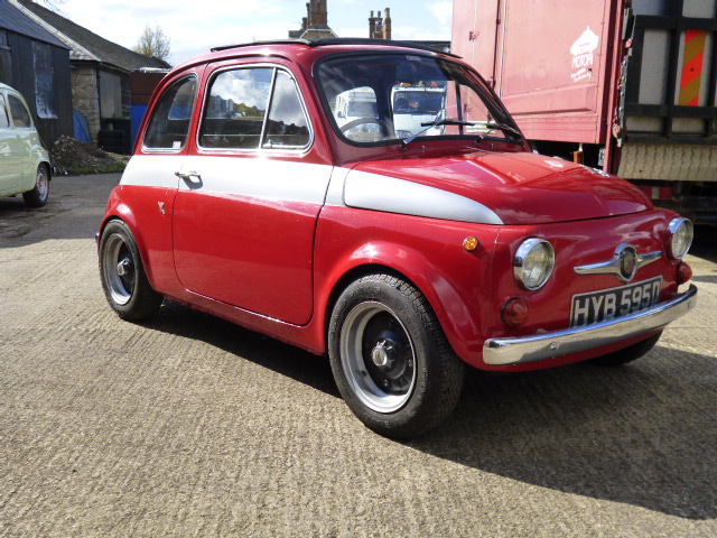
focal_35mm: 36
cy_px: 269
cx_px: 358
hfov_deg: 51.4
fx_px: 746
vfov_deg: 39.7
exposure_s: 1/640
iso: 160
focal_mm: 6.3
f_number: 3.3
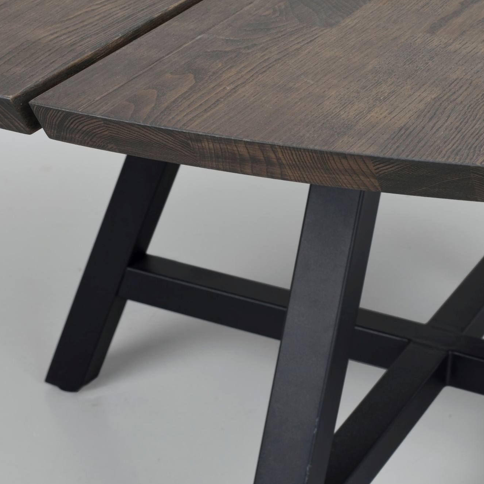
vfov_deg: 18.1
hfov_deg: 18.1
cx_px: 164
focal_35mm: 96
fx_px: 1519
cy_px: 242
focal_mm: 50
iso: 100
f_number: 16
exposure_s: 1/160
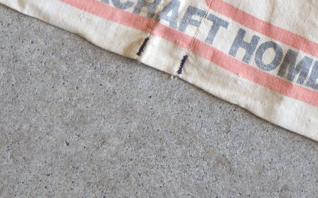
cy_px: -60
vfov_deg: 12.7
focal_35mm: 100
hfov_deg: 20.8
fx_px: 866
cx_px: 190
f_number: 4.2
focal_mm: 7.5
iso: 125
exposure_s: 1/30
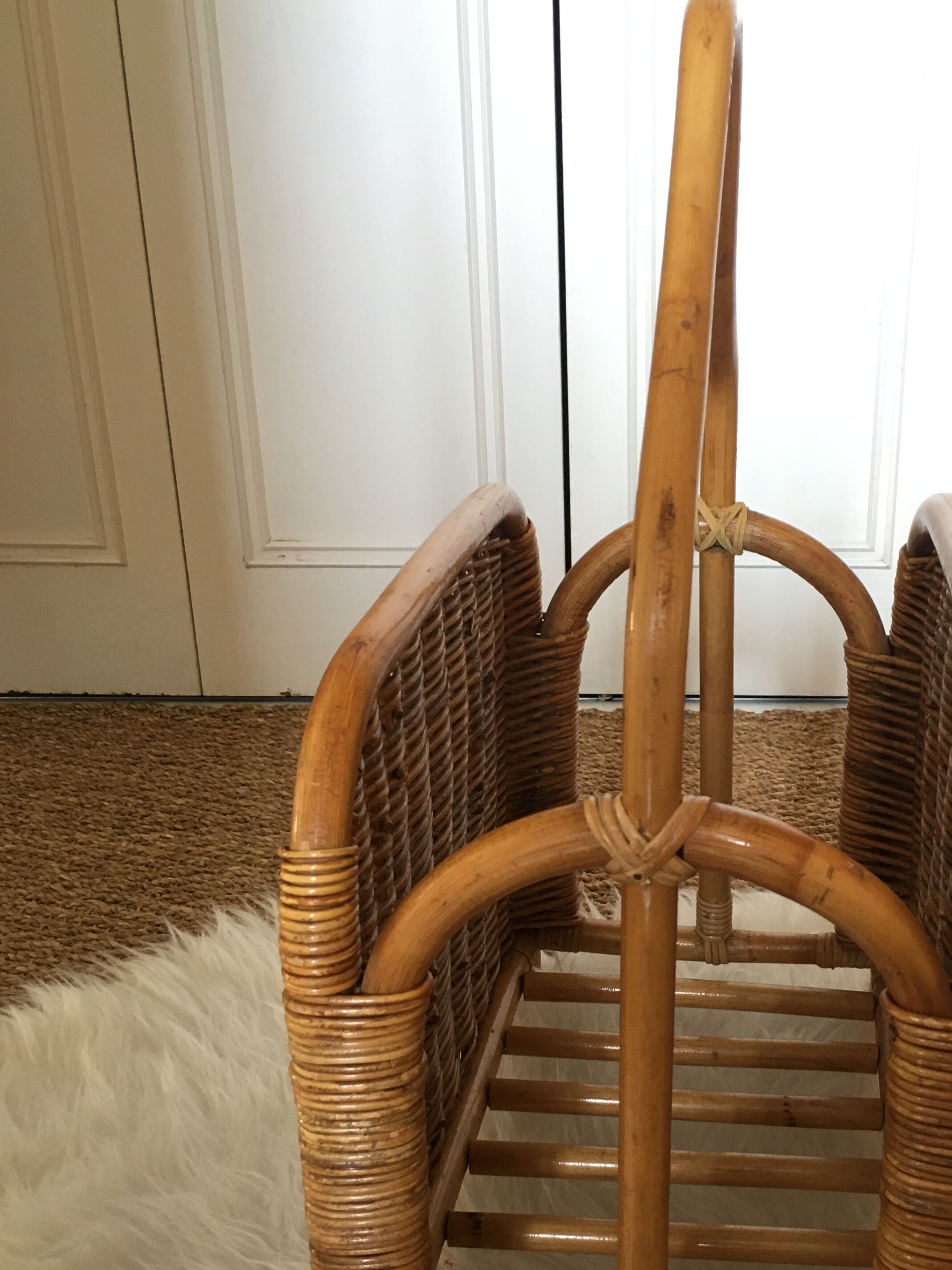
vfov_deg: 45.3
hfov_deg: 34.7
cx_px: 659
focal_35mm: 41
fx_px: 1503
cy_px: 803
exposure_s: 1/33
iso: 125
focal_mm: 4.15
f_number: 2.2
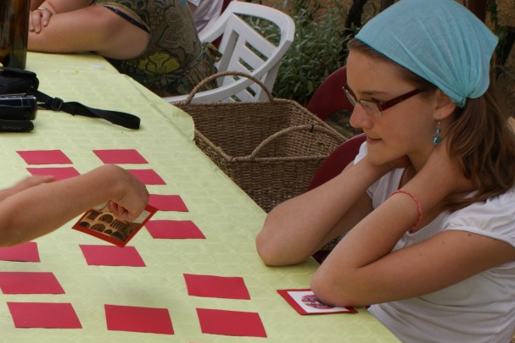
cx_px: 96
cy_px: 271
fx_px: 1273
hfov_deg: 22.5
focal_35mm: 89
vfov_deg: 15.3
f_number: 8
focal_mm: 30
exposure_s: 1/125
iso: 100
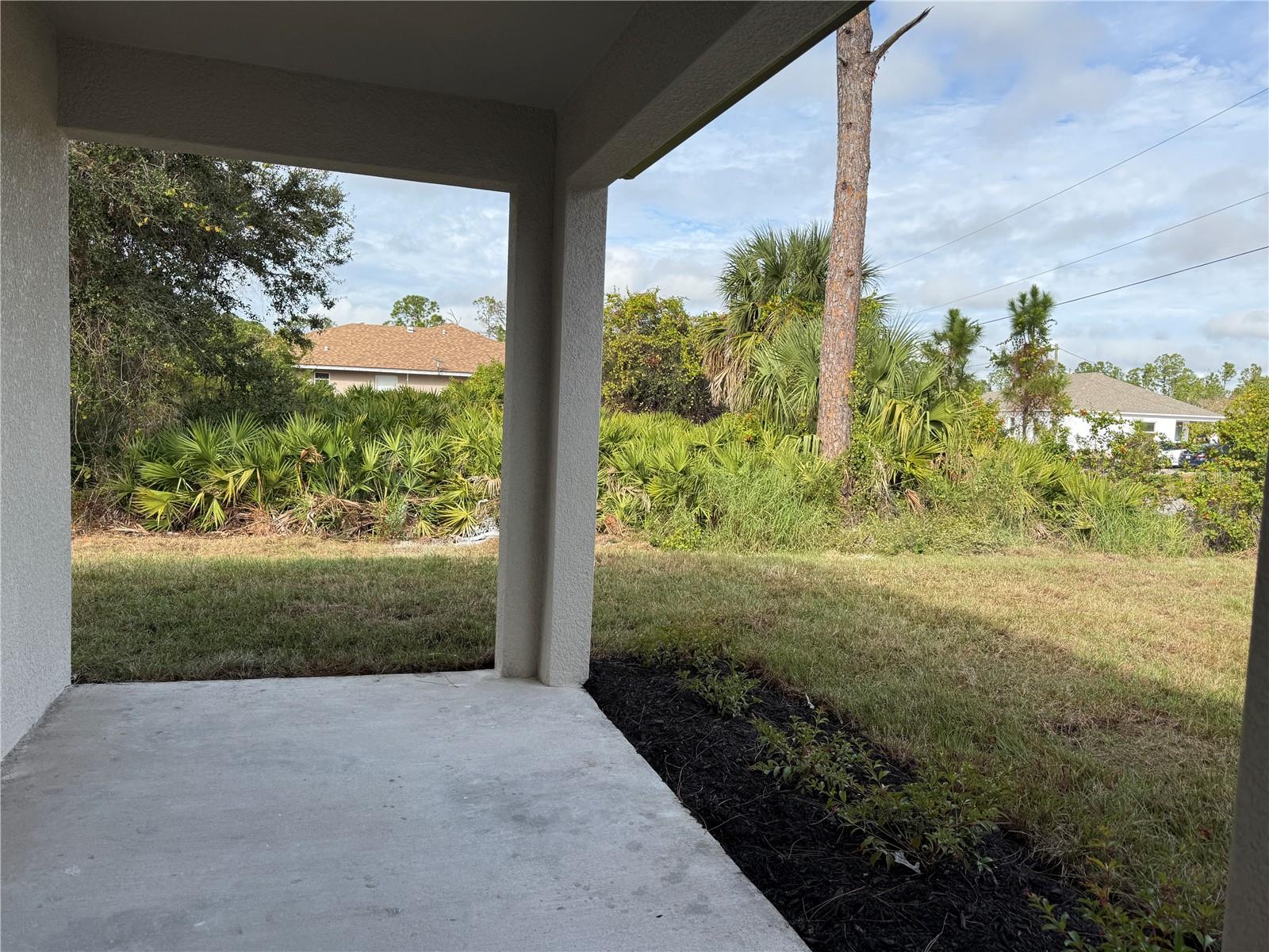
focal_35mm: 24
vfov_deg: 56.8
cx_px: 634
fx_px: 880
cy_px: 476
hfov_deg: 71.6
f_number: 1.78
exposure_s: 1/2370
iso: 80
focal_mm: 6.76
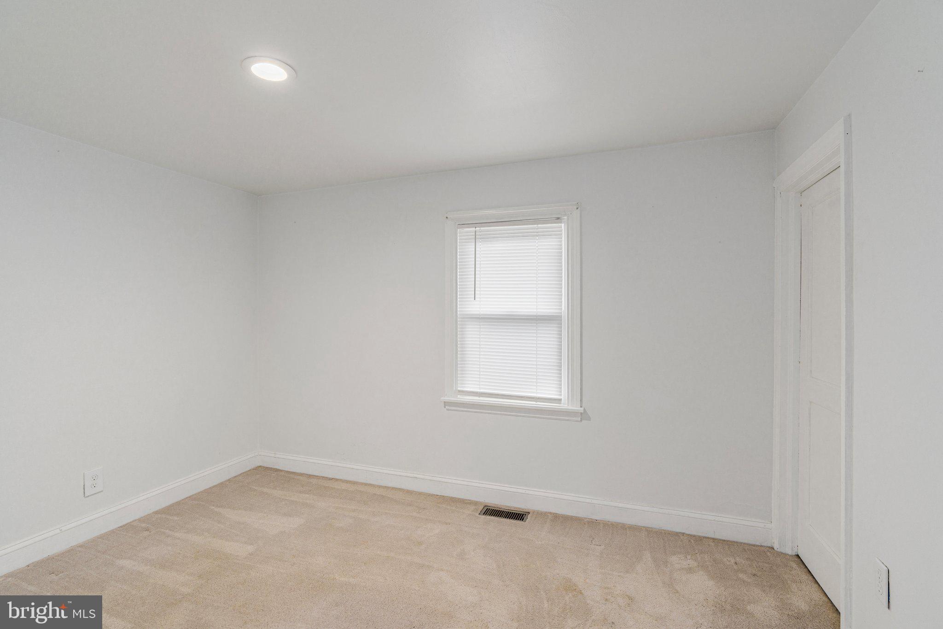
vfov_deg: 73.7
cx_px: 472
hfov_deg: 96.7
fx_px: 419
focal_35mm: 16
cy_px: 314
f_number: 7.1
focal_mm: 16
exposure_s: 1/15
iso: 320
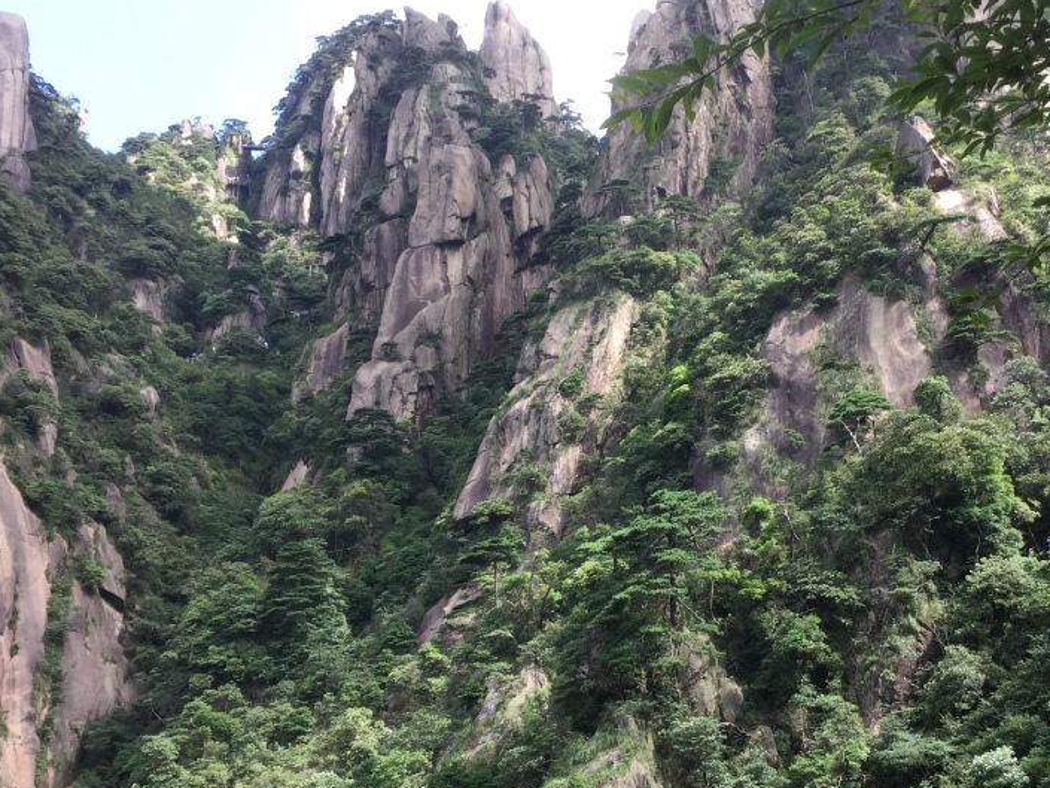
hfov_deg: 41.9
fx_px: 1365
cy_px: 496
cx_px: 615
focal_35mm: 45
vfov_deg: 32.0
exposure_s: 1/122
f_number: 2.4
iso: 25
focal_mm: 3.3
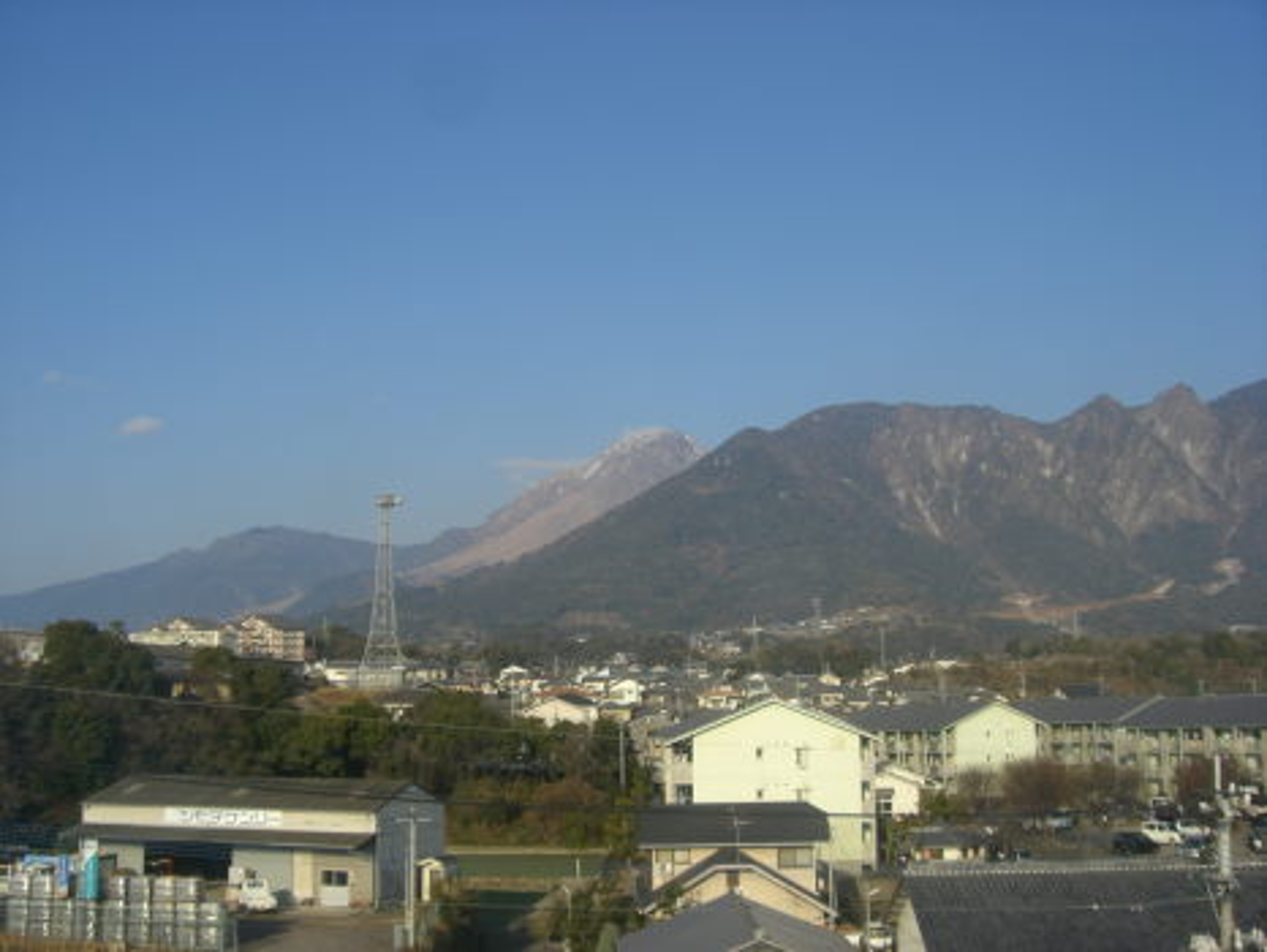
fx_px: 1392
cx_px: 634
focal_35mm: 38
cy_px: 476
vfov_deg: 37.8
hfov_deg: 49.0
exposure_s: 1/500
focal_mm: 6.2
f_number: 4.3
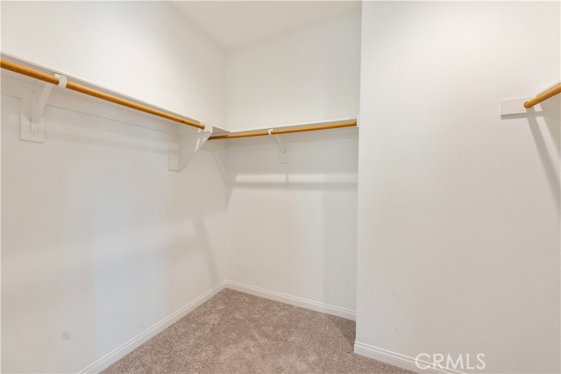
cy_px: 187
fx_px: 218
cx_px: 280
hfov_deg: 104.2
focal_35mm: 14
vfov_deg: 81.2
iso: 400
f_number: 4.5
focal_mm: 14
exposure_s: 1/80
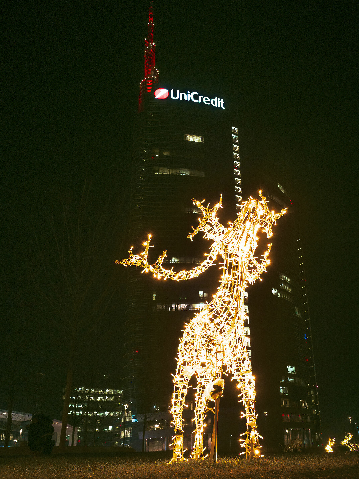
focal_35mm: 30
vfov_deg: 60.0
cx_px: 180
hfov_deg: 46.8
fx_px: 415
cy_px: 240
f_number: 5
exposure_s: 1/15
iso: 200
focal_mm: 15
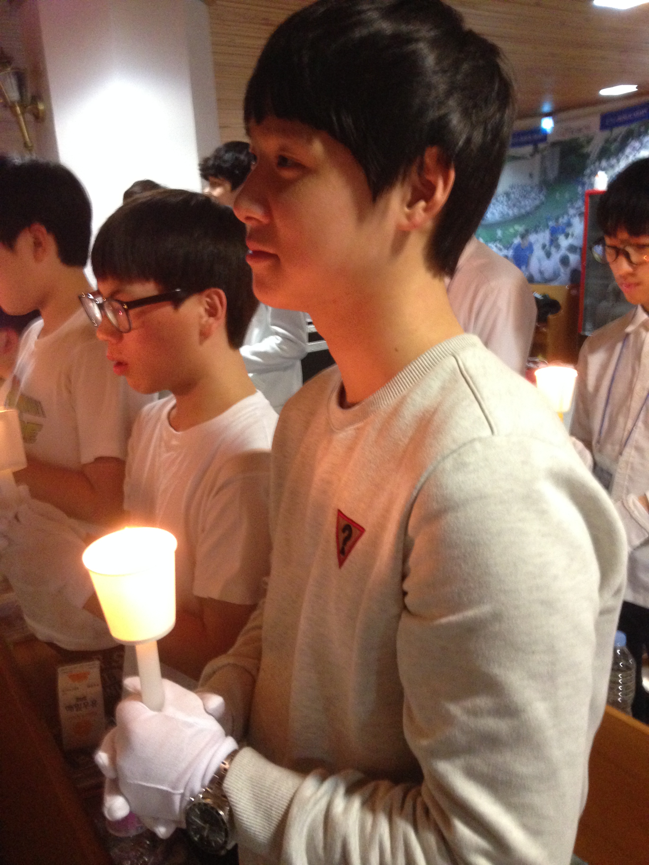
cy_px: 432
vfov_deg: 55.4
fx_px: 825
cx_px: 324
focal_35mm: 33
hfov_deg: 42.9
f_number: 2.4
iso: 400
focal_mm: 4.12
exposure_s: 1/17
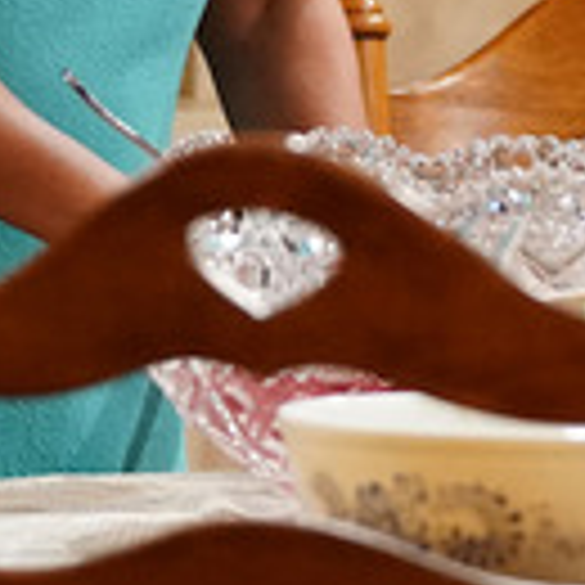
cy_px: -158
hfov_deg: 2.1
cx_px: 832
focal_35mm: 840
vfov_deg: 2.1
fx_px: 16061
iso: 8000
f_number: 2.8
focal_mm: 165
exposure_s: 1/200
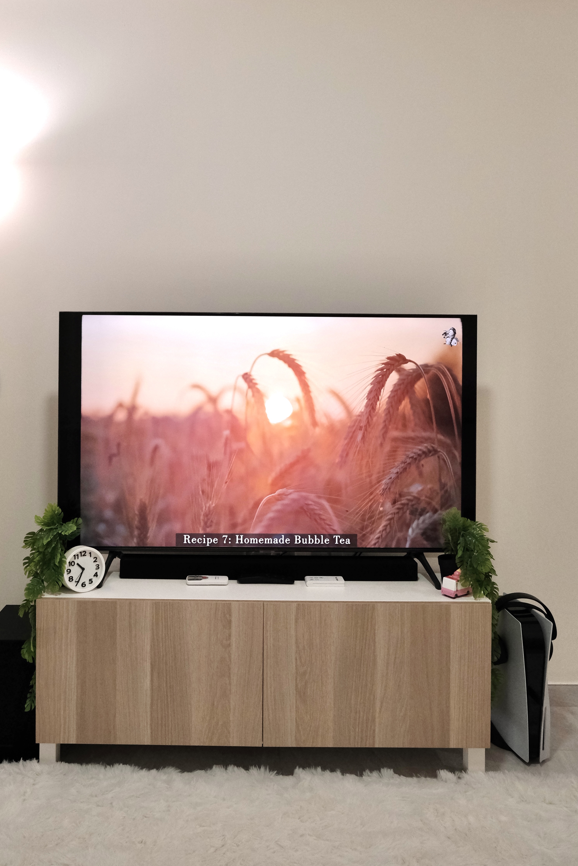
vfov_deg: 71.2
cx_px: 229
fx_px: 602
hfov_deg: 50.9
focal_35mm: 25
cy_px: 378
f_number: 4.5
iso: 2000
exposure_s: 1/180
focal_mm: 12
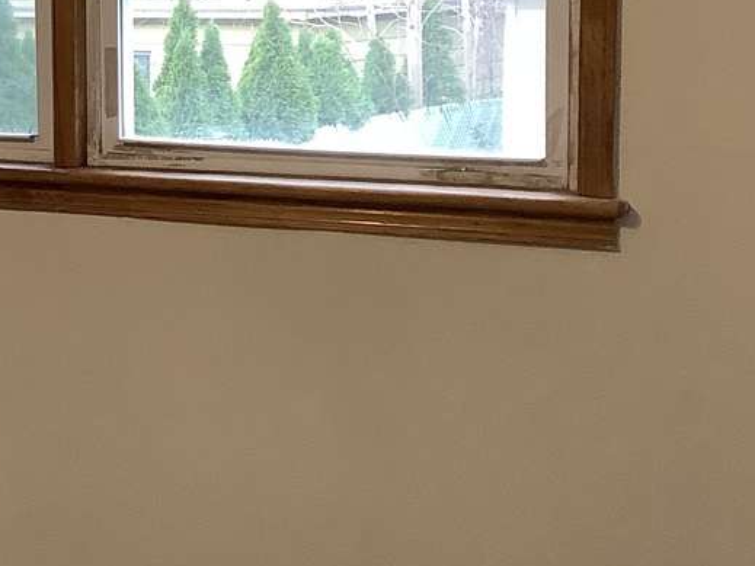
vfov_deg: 17.0
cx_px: 163
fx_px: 1875
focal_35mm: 86
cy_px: 116
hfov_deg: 22.5
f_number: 2.4
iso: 100
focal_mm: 3.3
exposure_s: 1/60
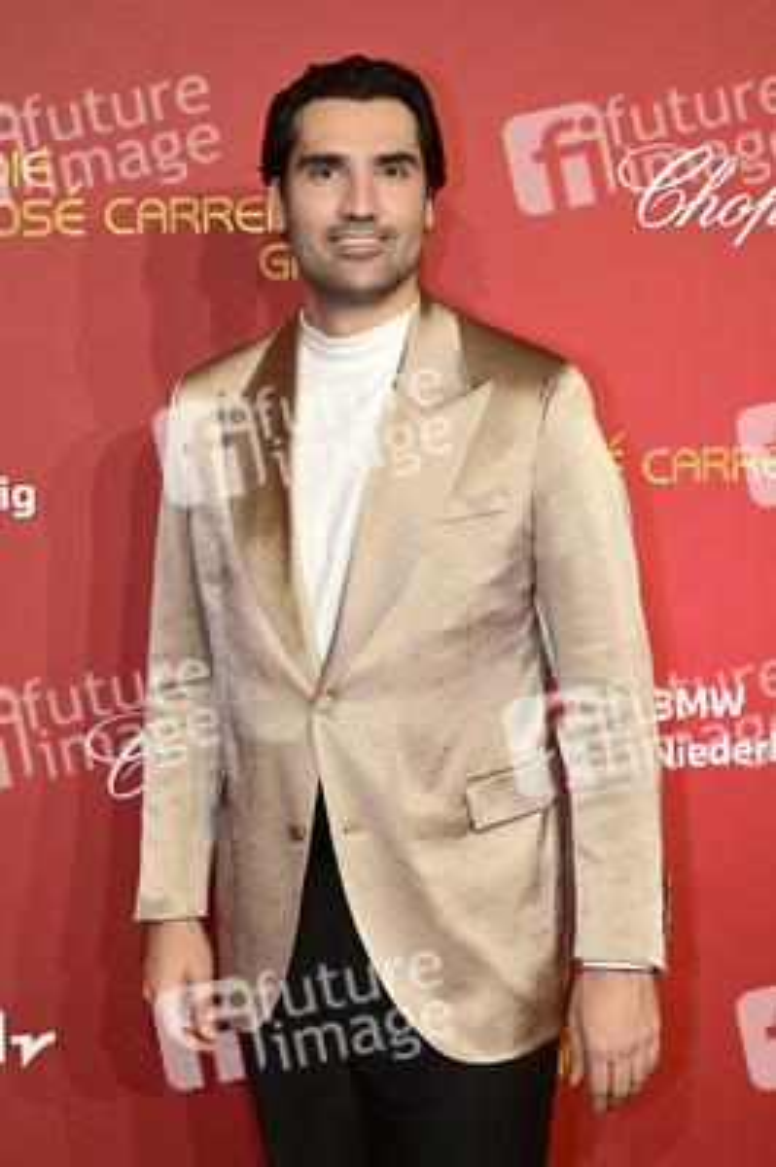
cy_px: 584
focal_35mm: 49
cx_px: 388
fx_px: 1587
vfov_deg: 40.4
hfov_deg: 27.5
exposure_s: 1/200
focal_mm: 49
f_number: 7.1
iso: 1600
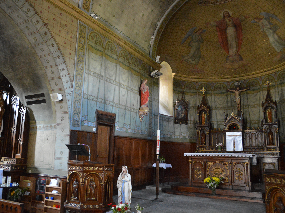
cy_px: 109
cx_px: 127
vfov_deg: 46.8
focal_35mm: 30
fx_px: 247
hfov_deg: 59.8
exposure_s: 1/40
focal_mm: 18
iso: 3200
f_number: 3.5
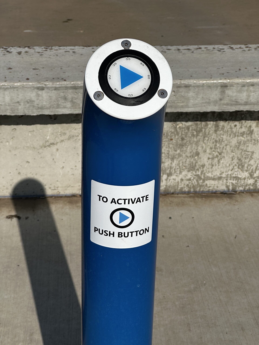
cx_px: 130
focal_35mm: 77
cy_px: 172
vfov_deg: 25.3
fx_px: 768
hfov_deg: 19.1
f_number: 2.8
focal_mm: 9
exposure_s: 1/1783
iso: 32
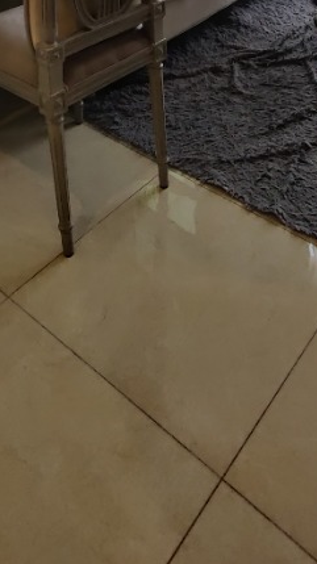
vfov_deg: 43.3
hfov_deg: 35.6
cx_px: 155
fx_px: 494
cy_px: -80
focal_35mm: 33
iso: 200
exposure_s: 1/50
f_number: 2.2
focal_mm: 2.25
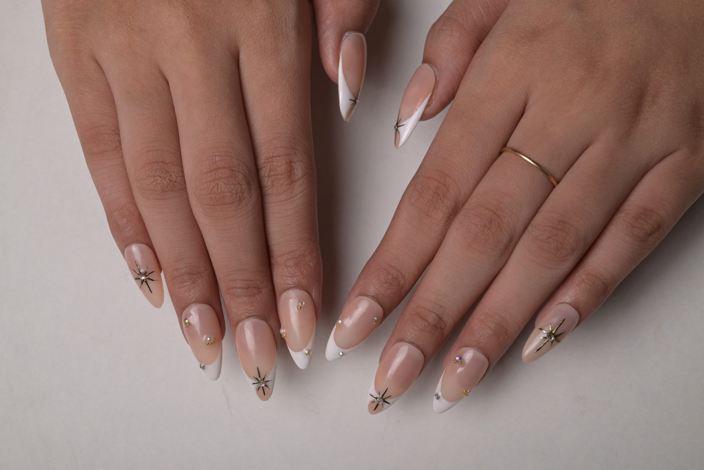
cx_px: 352
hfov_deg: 28.8
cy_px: 235
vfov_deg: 19.5
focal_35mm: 70
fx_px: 1369
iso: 250
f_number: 9
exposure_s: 1/160
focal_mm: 70
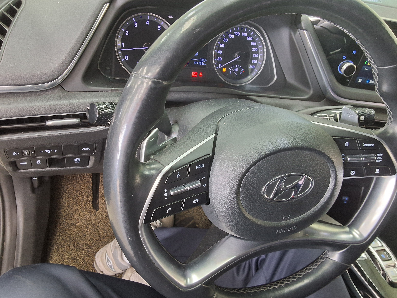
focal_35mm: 28
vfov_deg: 49.7
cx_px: 198
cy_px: 149
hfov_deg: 63.4
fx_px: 321
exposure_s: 1/30
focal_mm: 2.91
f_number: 1.9
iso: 160
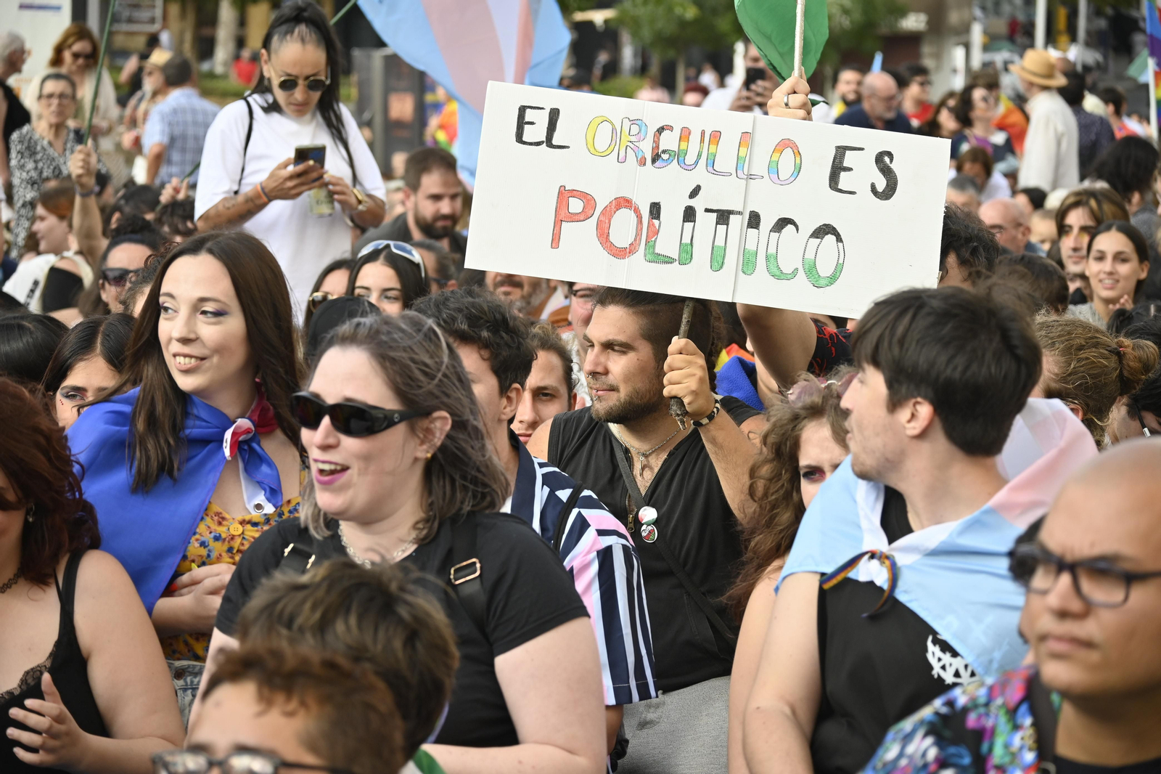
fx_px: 4546
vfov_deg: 9.7
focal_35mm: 141
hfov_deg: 14.6
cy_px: 387
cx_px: 580
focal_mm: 94
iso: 250
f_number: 5.6
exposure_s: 1/500
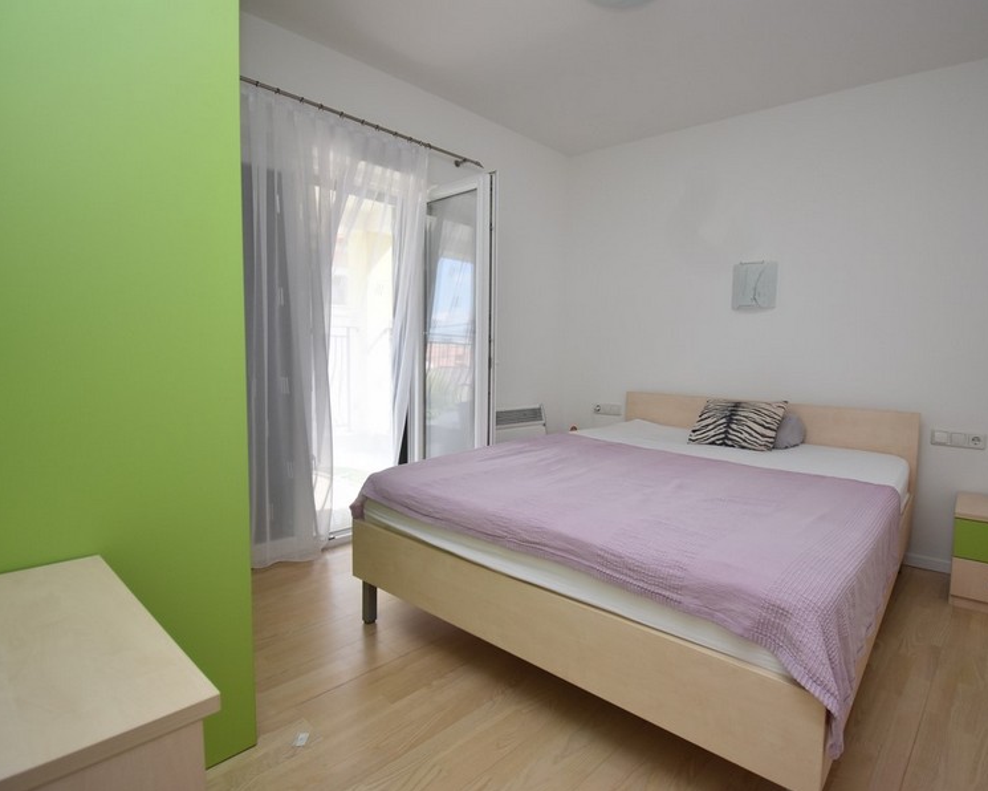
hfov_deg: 89.1
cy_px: 397
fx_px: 497
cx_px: 560
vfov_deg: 77.0
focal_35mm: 17
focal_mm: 10
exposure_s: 1/250
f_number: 4.5
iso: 500
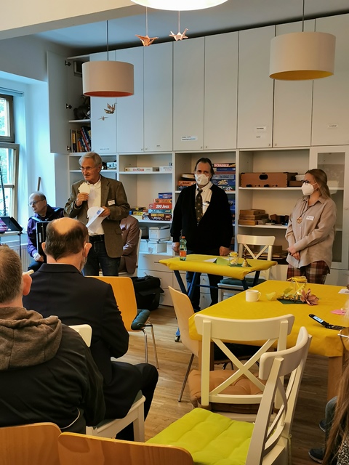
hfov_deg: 35.1
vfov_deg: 45.8
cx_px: 174
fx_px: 551
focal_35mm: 41
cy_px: 232
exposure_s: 1/50
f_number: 1.8
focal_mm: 5.58
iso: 160
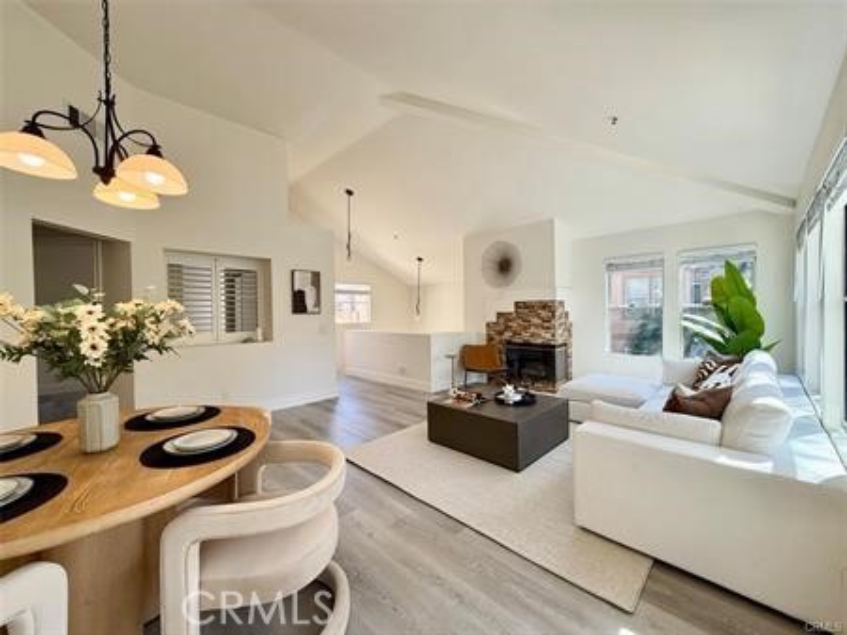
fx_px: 342
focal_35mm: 14
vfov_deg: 85.6
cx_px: 424
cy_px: 318
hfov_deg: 102.1
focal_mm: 2.22
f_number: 2.2
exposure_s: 1/120
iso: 64
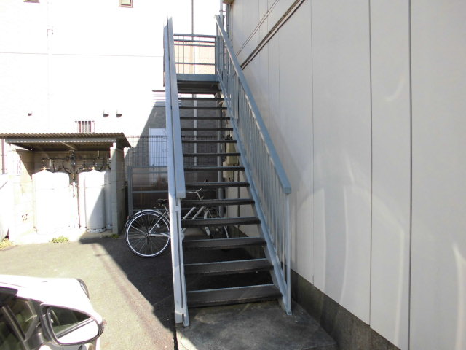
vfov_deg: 53.1
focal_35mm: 26
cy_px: 175
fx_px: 350
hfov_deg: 67.3
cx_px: 233
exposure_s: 1/200
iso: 100
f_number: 3.5
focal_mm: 4.6
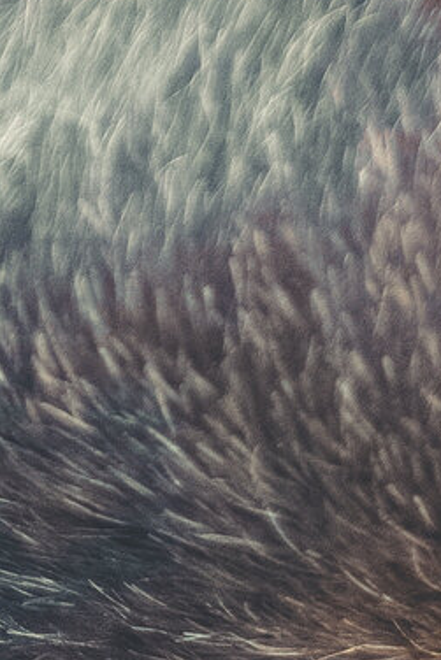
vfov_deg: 6.3
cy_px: -661
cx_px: -705
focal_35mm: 319
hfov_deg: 4.2
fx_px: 5856
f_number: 2.2
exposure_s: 1/1600
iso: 1600
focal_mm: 50
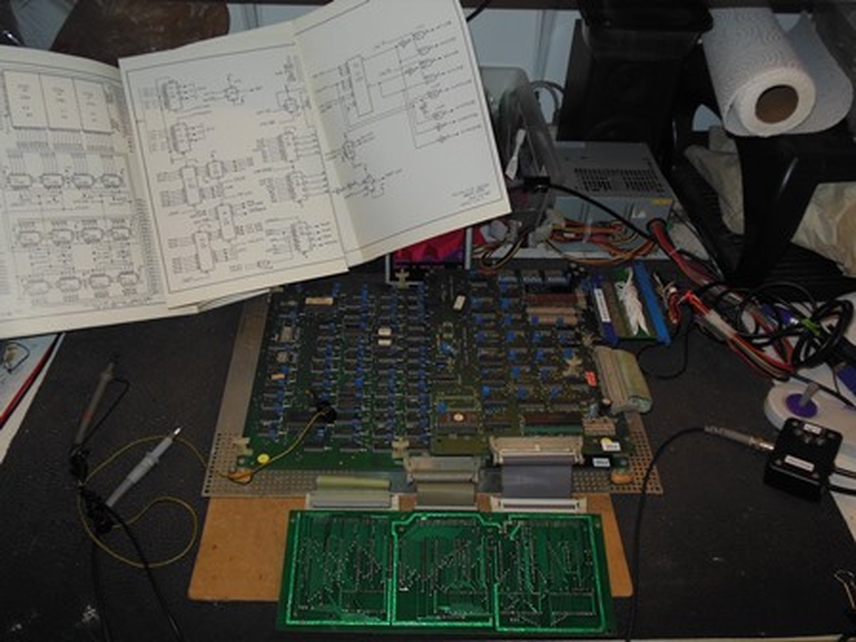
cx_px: 428
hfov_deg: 69.4
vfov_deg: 54.9
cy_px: 321
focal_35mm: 25
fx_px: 618
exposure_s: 1/25
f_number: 3.2
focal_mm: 4.5
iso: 125
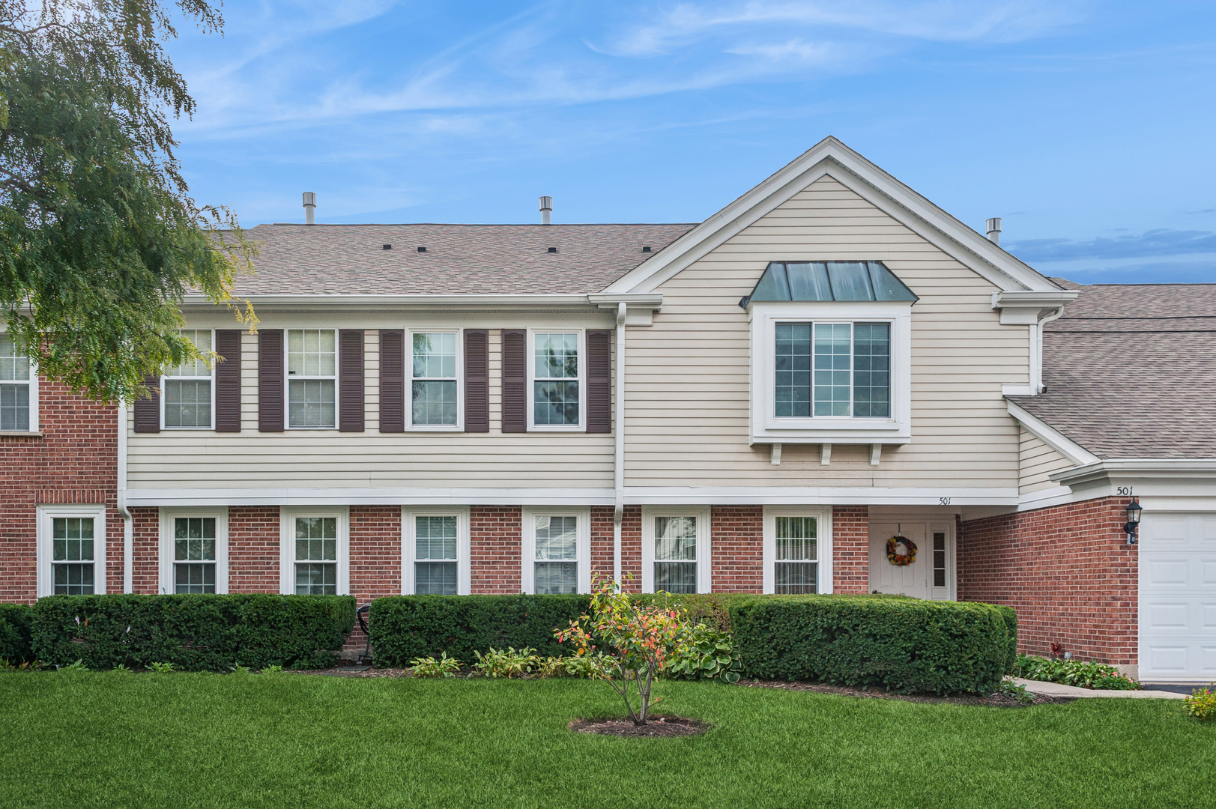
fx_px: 979
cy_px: 404
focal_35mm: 29
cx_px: 608
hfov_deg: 63.7
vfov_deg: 44.9
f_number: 8
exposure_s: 1/320
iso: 400
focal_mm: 29
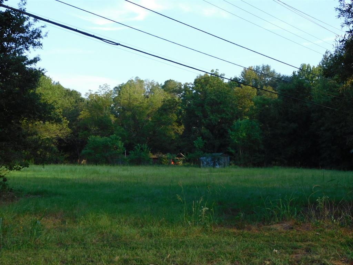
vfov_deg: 28.6
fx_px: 520
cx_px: 176
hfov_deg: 37.5
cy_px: 132
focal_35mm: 51
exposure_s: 1/160
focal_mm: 9
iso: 125
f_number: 3.8
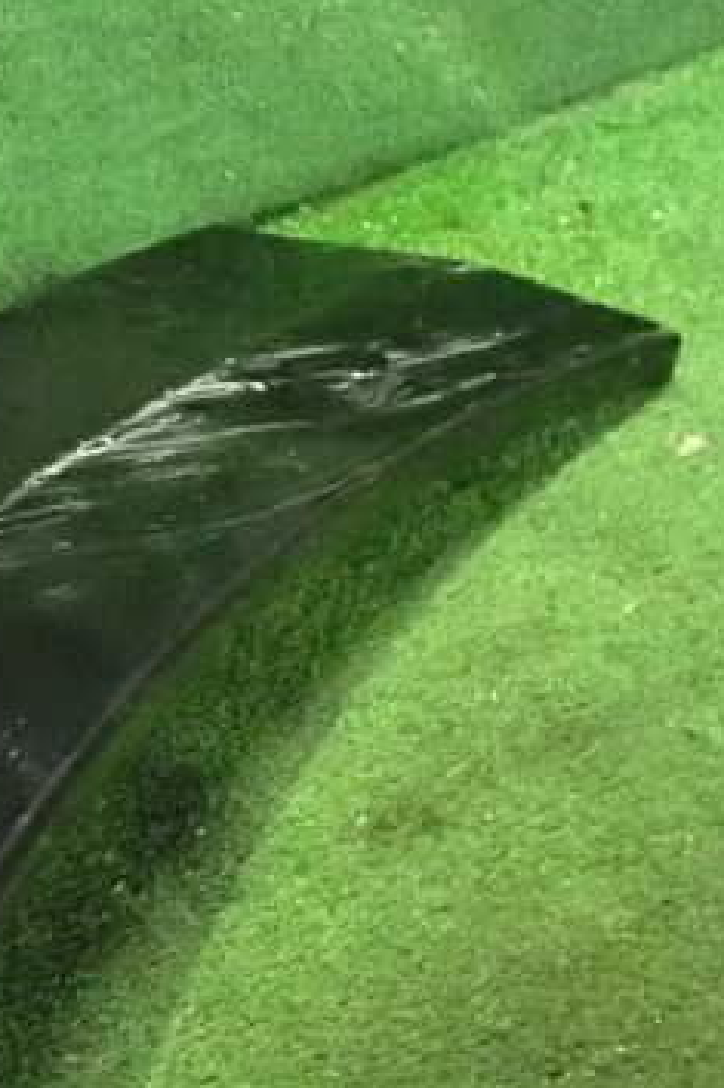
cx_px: 40
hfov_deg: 24.6
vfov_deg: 37.5
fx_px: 1600
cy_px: 583
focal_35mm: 53
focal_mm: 5.4
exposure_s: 1/160
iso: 6400
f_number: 2.3
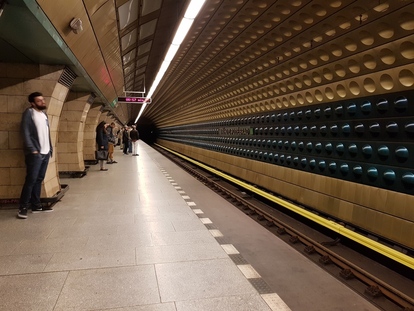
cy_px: 156
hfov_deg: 67.3
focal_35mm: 26
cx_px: 207
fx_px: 311
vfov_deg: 53.1
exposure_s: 1/17
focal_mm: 4.2
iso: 200
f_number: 1.7
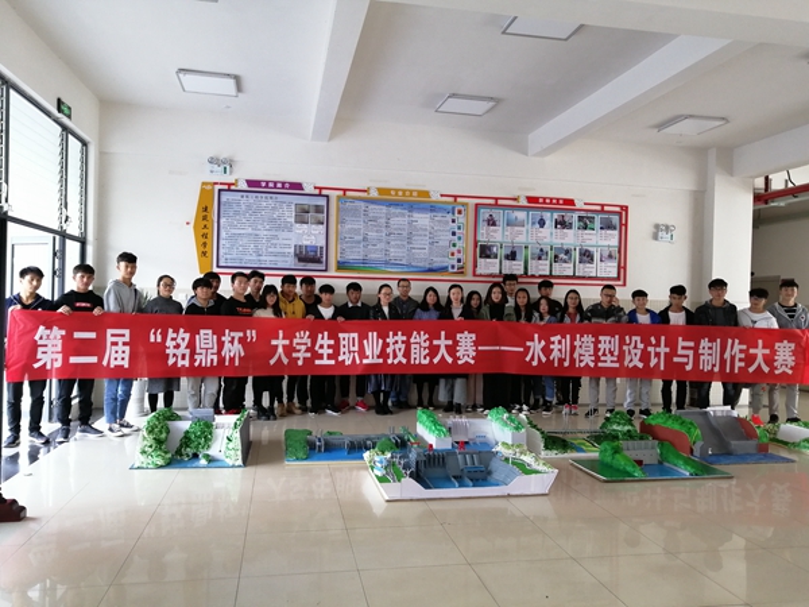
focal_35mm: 27
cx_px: 404
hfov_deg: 65.3
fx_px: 631
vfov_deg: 51.4
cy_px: 304
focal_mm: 3.88
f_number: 1.8
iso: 160
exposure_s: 1/50
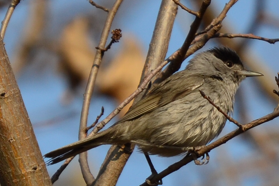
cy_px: 75
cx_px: 245
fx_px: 9027
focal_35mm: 1165
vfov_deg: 1.2
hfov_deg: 1.8
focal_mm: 400
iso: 200
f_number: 7.1
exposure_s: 1/640
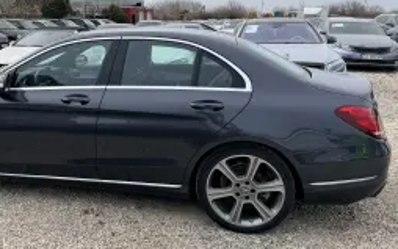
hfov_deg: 52.4
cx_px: 118
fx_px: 391
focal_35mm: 36
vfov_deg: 35.0
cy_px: 78
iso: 80
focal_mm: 6.76
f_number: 1.78
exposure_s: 1/4405
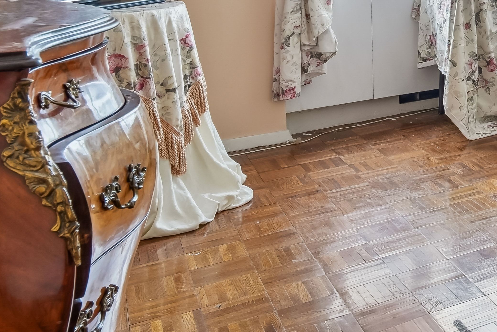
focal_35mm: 54
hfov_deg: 26.2
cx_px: 758
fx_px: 745
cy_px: -69
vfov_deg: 23.0
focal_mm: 16
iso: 400
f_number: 8
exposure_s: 1/25
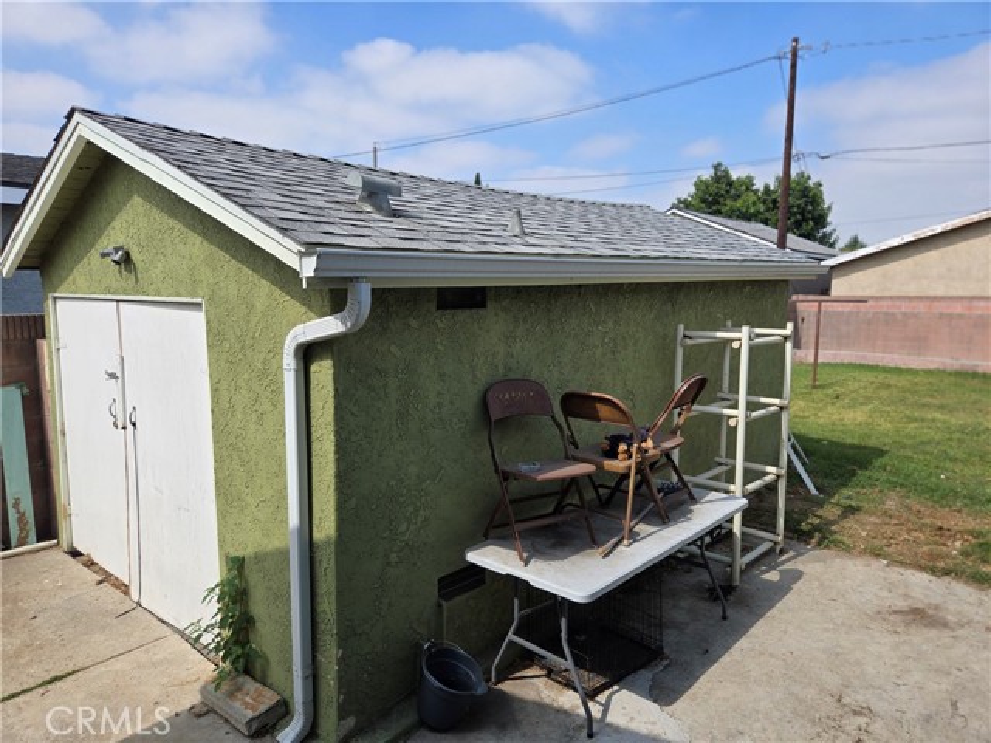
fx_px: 658
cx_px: 496
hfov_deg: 73.9
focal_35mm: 23
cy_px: 372
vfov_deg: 58.9
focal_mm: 5.4
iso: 25
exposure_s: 1/1505
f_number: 1.8
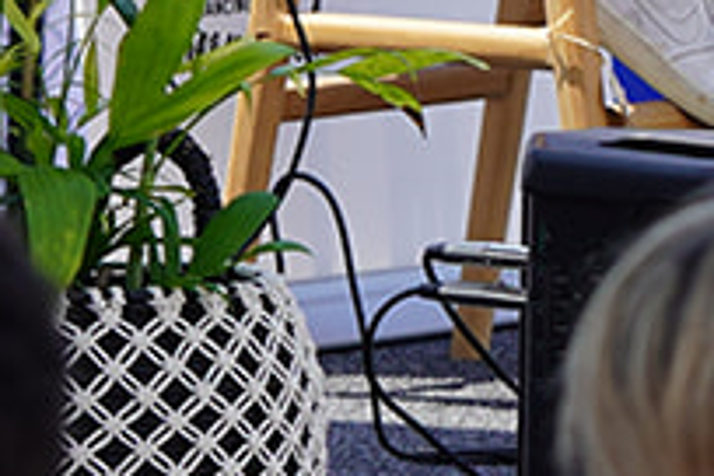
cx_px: 1610
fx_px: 14001
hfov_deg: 2.9
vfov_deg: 1.9
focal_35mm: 706
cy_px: -499
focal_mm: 90
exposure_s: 1/400
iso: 100
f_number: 5
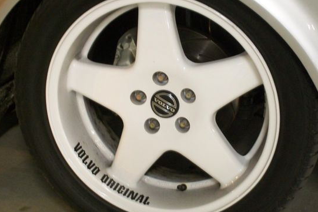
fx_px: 945
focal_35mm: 107
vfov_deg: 12.8
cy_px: 112
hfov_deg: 19.1
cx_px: 167
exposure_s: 1/2
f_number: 4.3
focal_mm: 14.3
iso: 160
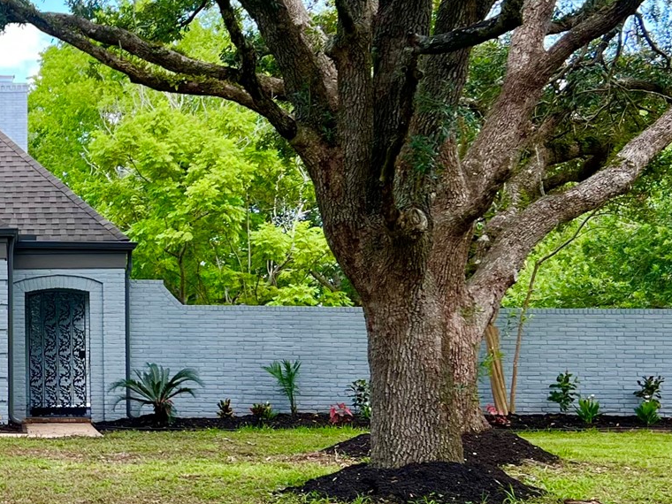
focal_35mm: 70
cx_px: -31
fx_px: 1359
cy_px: 275
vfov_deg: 21.0
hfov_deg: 26.0
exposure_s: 1/365
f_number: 1.5
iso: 50
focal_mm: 5.7
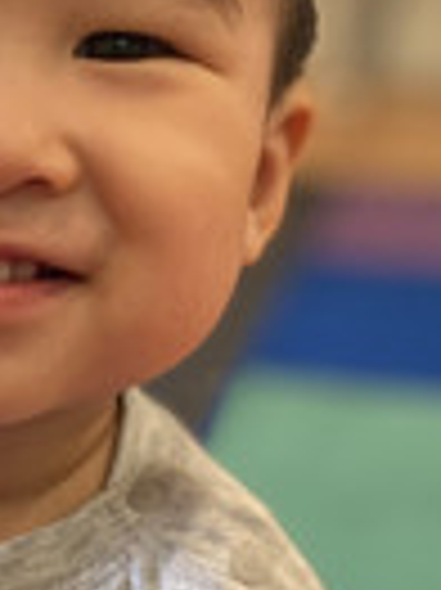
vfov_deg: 19.5
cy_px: 527
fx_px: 1684
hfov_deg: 14.0
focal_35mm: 99
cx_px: -205
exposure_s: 1/60
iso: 200
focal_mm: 4.25
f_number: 1.8
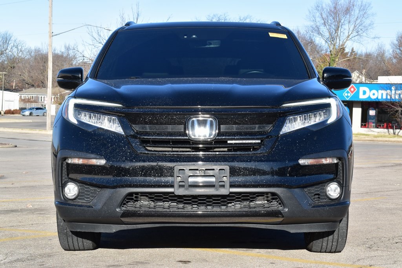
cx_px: 201
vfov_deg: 16.6
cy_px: 134
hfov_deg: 24.6
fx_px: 921
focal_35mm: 82
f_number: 10
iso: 400
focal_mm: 55
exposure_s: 1/250
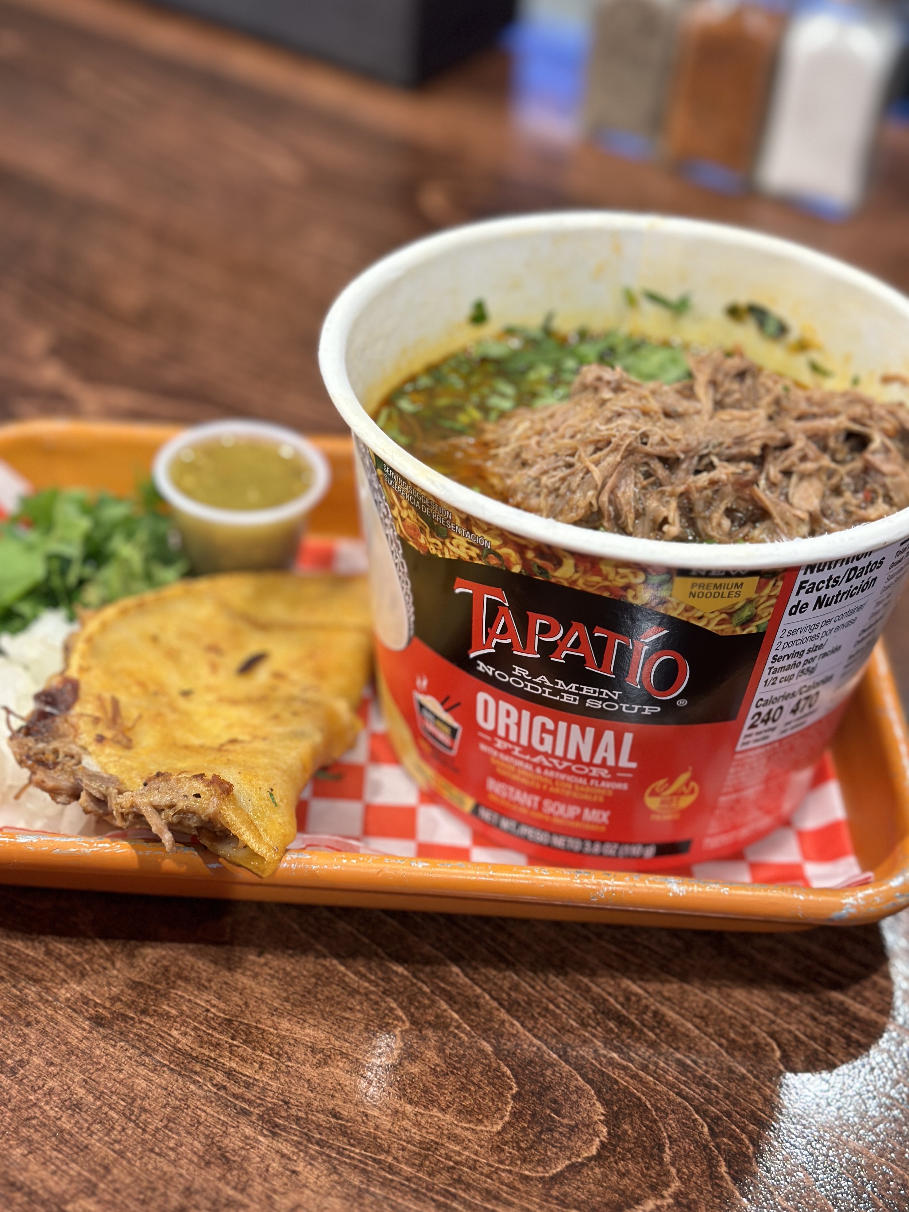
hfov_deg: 29.7
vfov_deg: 38.9
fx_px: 1716
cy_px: 609
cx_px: 445
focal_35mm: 49
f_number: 1.78
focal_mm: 6.86
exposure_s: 1/60
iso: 160
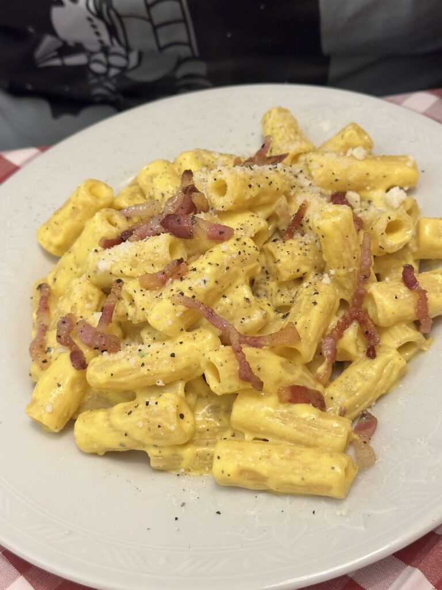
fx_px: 817
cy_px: 295
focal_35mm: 48
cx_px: 221
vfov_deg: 39.7
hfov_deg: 30.3
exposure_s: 1/33
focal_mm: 6.86
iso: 320
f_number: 1.78
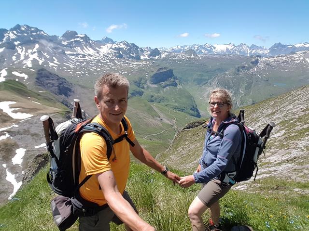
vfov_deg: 63.4
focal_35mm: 21
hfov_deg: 79.0
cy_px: 116
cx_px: 154
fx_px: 187
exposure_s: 1/1684
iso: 50
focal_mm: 2.1
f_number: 1.7
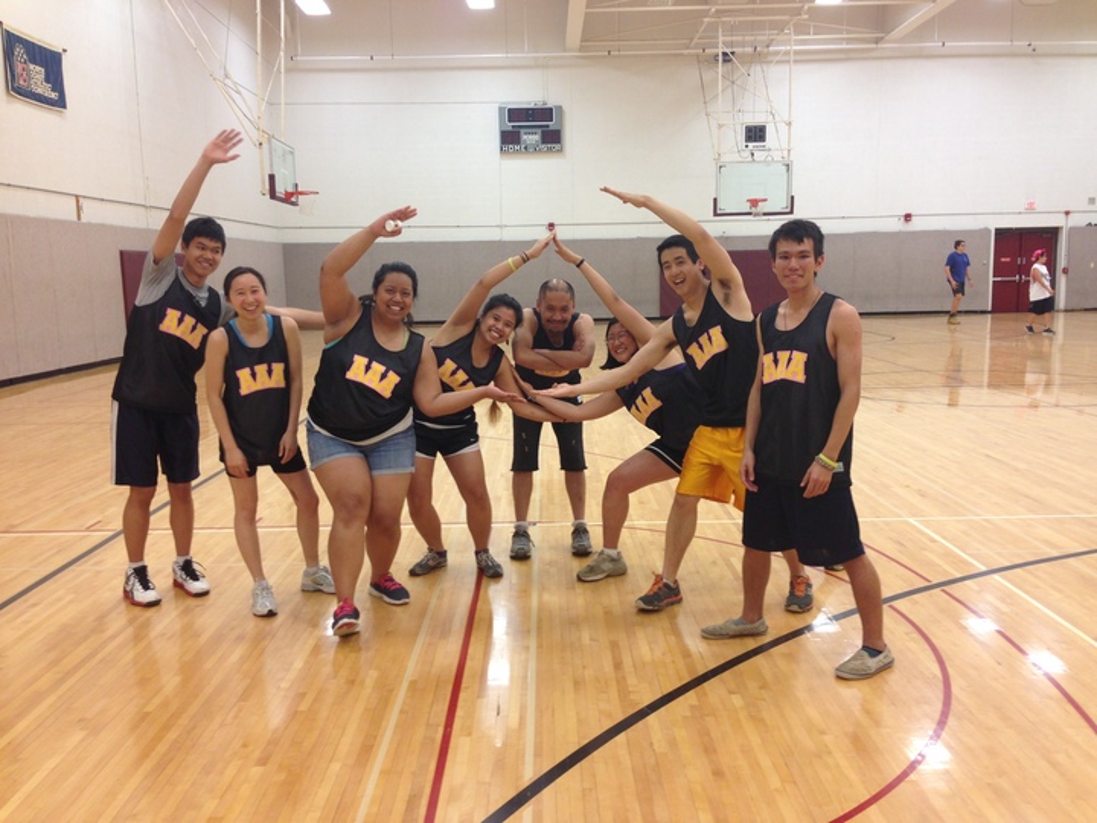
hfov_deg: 55.4
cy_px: 412
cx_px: 548
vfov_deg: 42.9
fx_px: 1046
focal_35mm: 33
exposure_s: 1/20
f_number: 2.4
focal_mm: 4.12
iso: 50
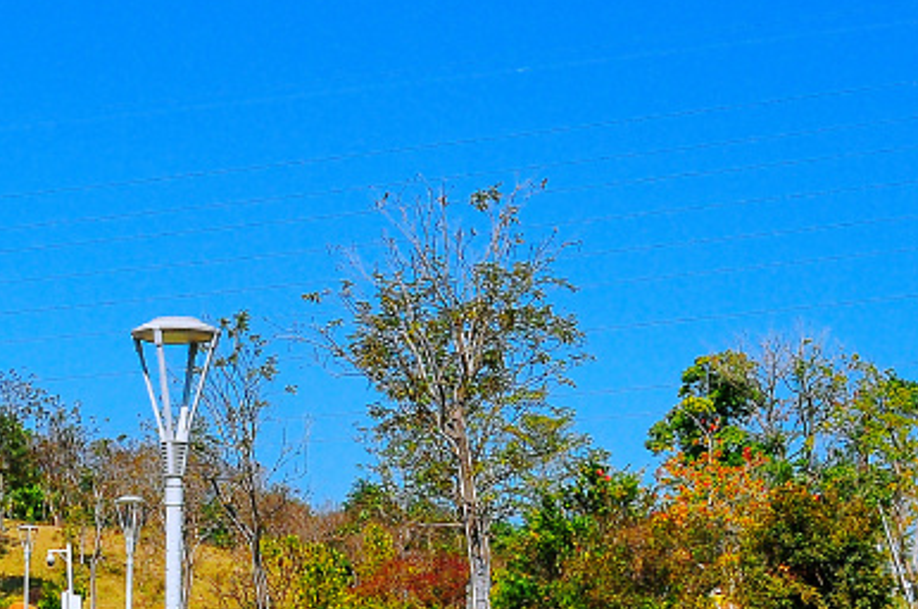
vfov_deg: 12.2
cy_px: 439
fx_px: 2851
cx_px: 76
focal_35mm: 112
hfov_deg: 18.0
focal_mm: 24
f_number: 9
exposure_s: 1/1250
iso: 450
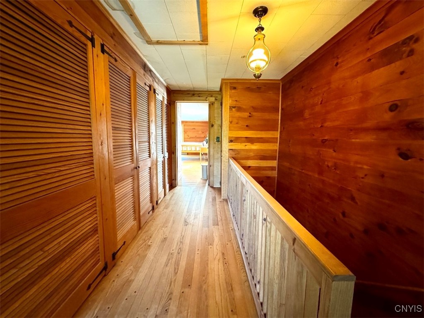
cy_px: 159
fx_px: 171
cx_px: 212
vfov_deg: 85.7
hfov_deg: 102.1
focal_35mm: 14
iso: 1250
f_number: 2.2
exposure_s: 1/60
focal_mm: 2.22
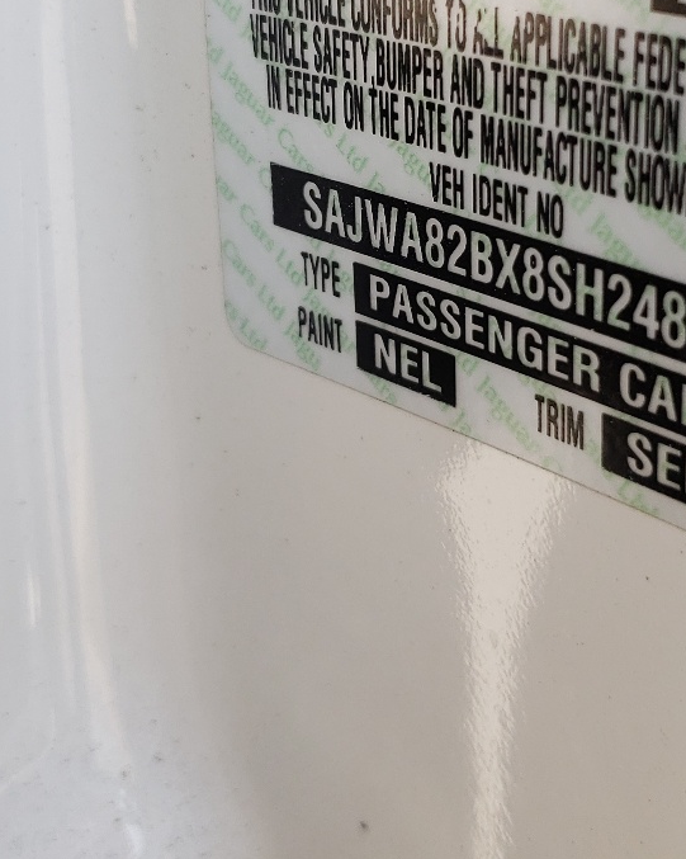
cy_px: 225
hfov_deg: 25.3
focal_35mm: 60
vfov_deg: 31.0
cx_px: 415
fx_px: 1524
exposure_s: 1/556
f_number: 1.5
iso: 50
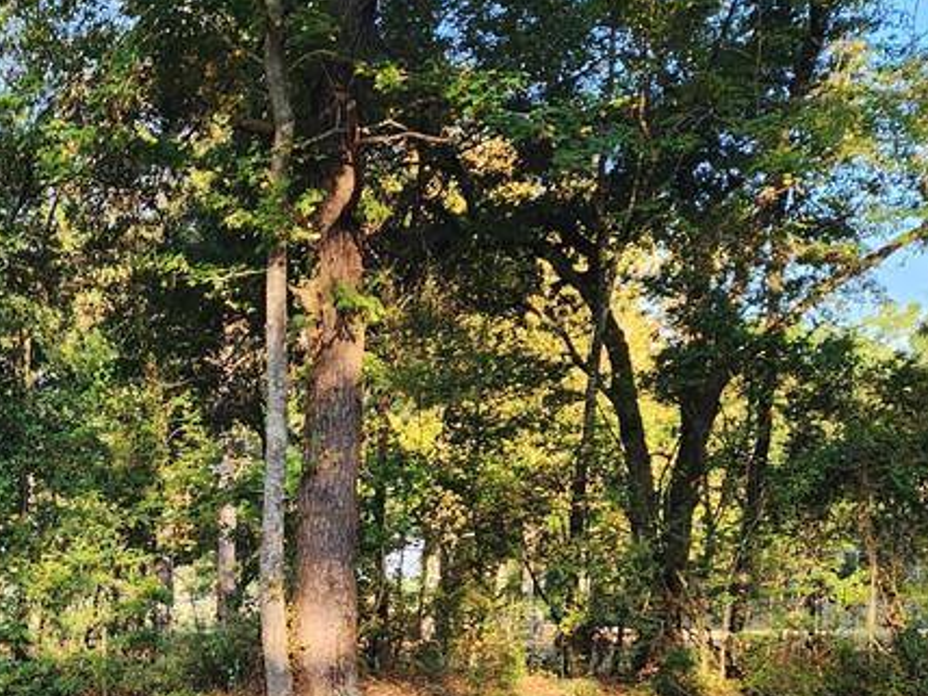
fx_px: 1474
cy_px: 744
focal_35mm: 55
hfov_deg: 31.7
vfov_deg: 24.9
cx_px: -43
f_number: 1.8
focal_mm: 6.4
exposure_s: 1/180
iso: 25
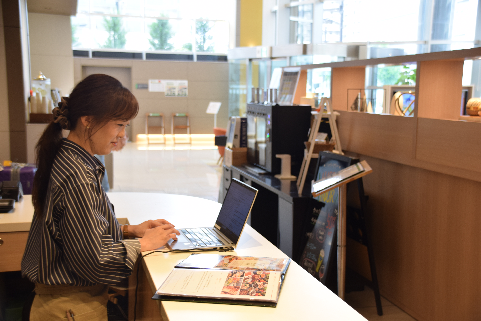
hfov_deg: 41.1
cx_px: 240
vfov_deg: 28.1
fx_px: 641
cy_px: 160
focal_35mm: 48
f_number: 5
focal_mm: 32
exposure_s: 1/25
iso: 250
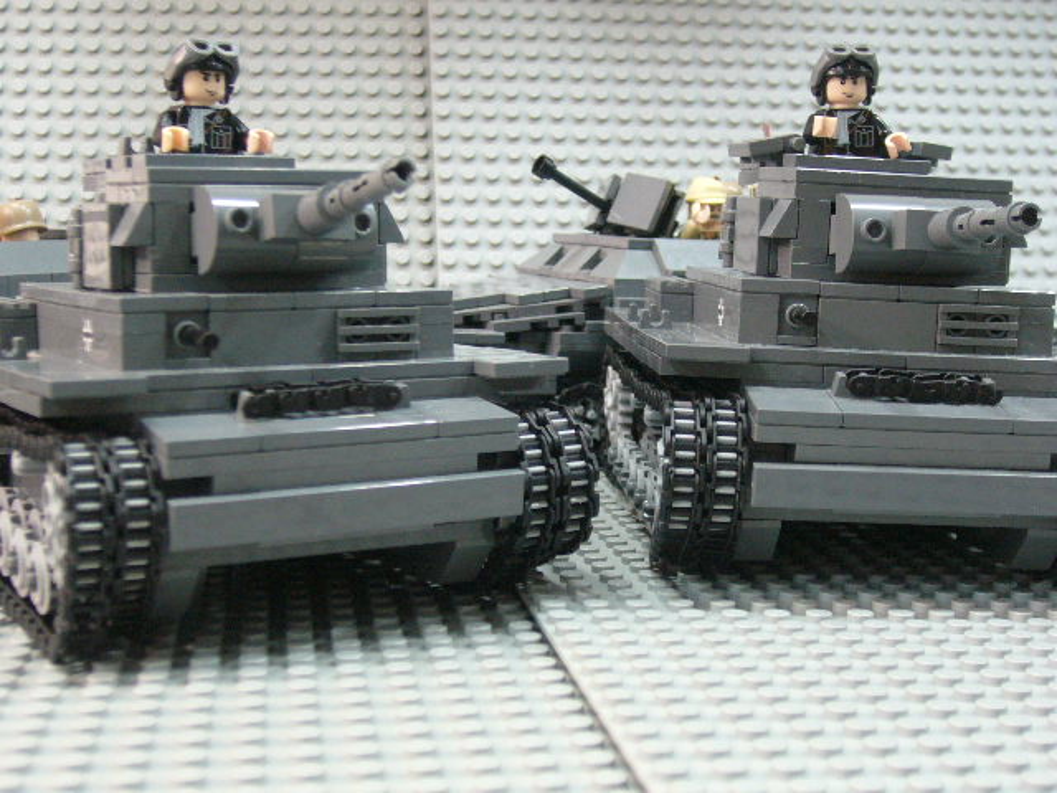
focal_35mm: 55
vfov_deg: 26.6
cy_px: 396
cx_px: 528
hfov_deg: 34.9
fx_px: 1679
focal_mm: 9.1
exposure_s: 1/8
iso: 200
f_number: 3.5
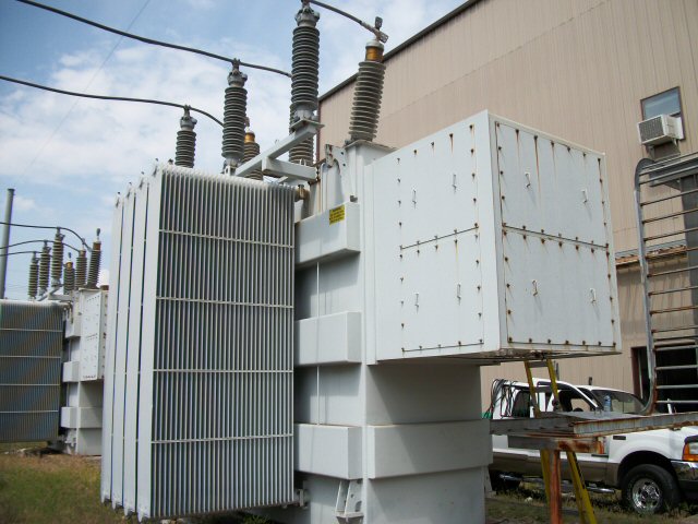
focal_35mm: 32
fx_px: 645
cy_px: 262
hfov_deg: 56.8
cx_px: 349
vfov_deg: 44.2
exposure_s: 1/200
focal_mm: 5.7
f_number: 8.8
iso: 80
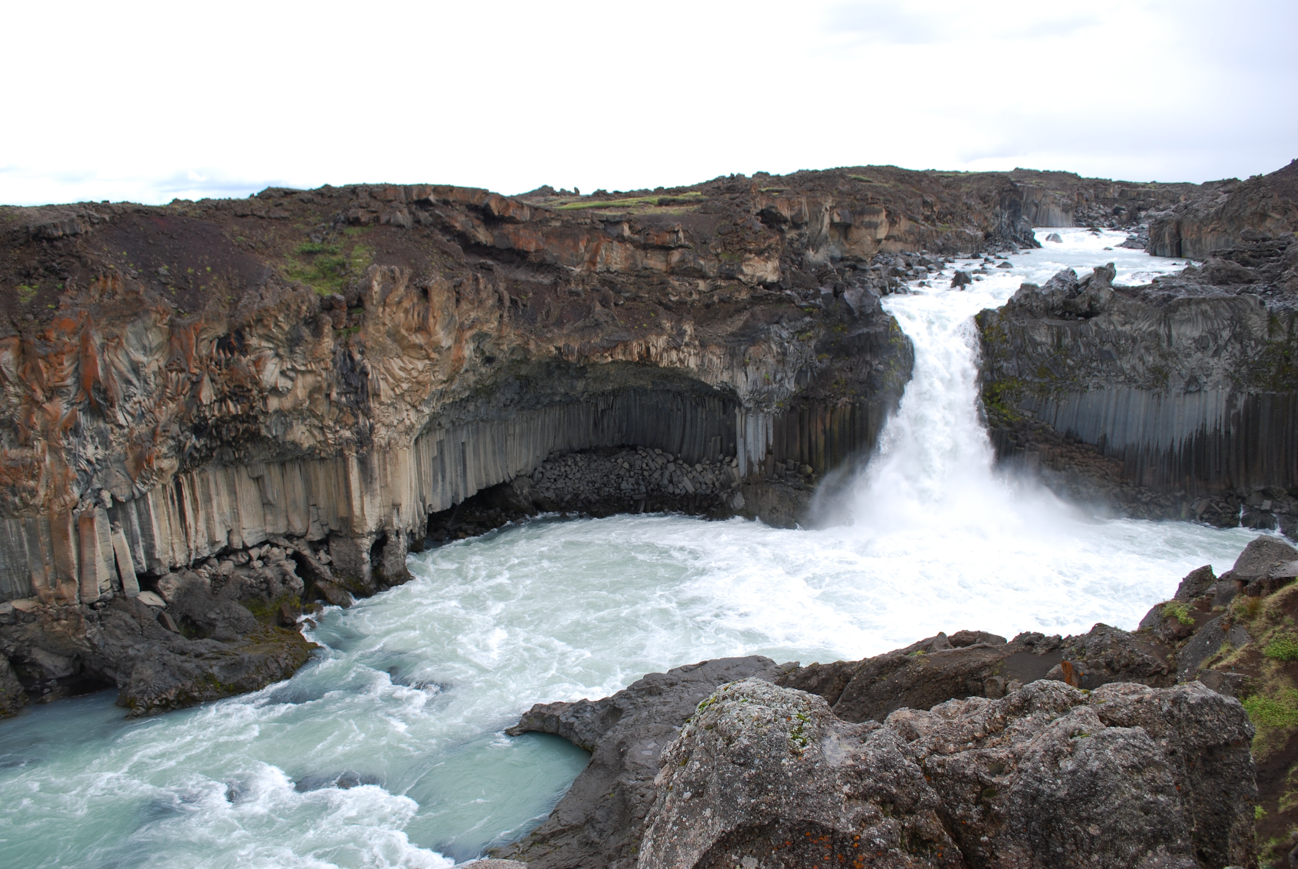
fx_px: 975
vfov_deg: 48.0
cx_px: 649
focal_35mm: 27
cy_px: 434
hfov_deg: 67.3
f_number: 5.6
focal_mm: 18
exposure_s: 1/125
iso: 100
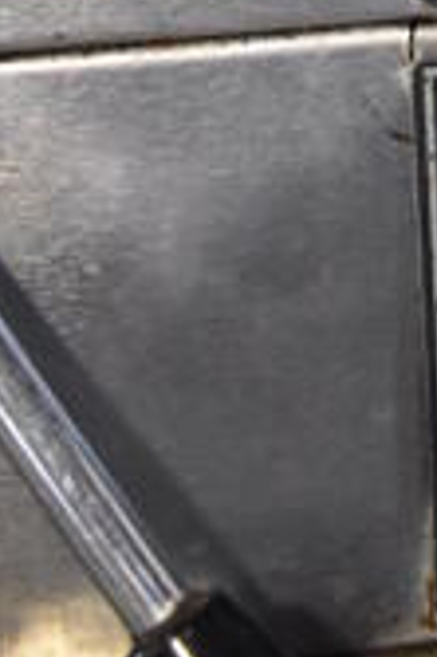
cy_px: -844
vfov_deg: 11.7
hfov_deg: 8.8
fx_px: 2700
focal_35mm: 148
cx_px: 843
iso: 2800
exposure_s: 1/125
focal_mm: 18
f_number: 3.5
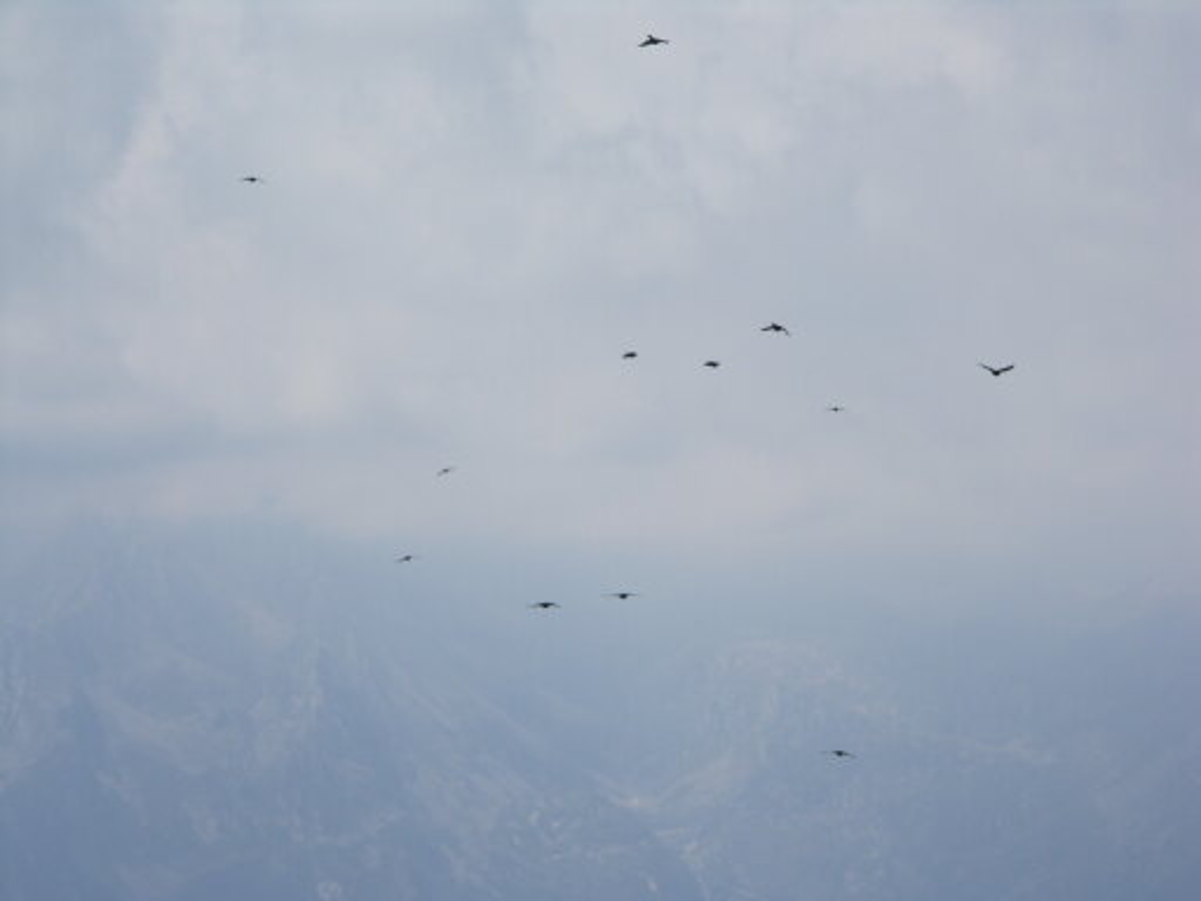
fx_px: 6939
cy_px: 450
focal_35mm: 200
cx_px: 600
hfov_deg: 9.9
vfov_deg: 7.4
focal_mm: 50.8
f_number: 5.6
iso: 50
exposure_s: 1/400
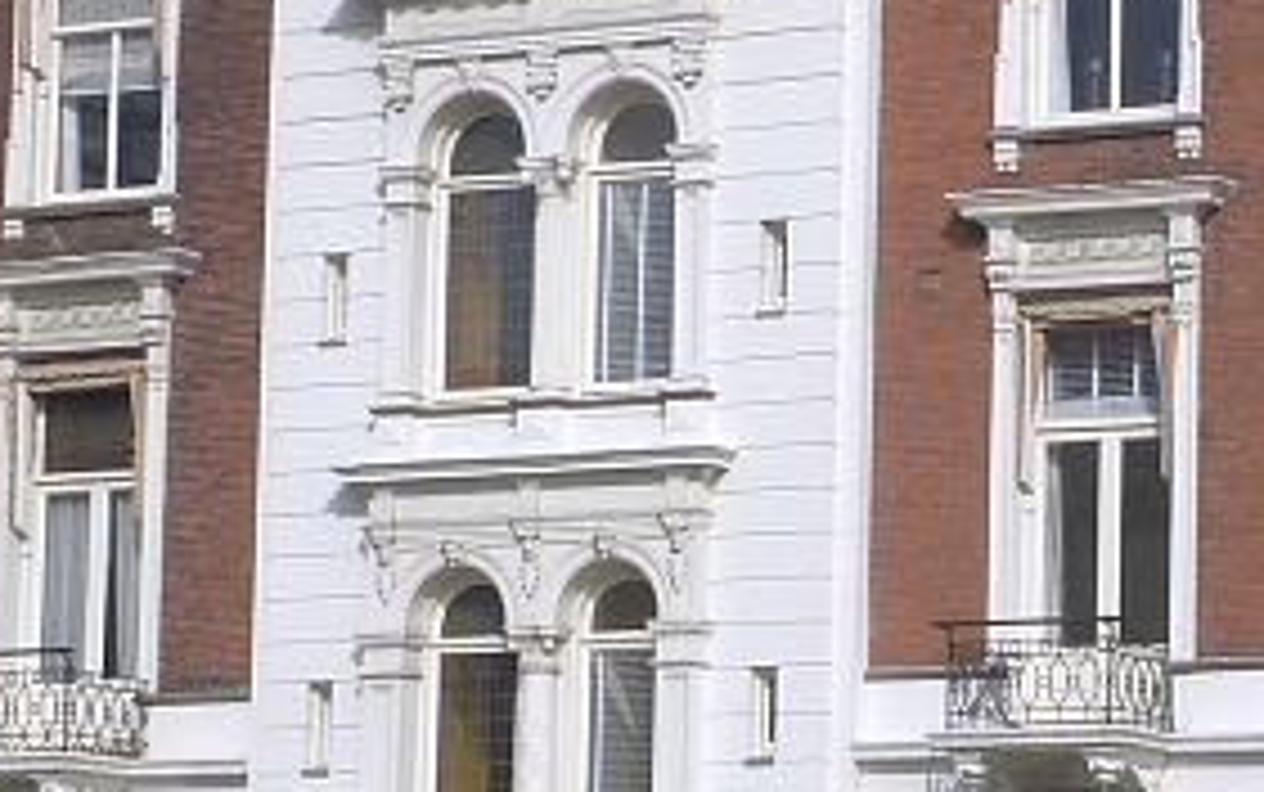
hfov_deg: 14.4
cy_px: 616
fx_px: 4929
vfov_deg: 9.2
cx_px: 1300
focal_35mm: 143
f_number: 5.6
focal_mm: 6.1
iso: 80
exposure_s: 1/500
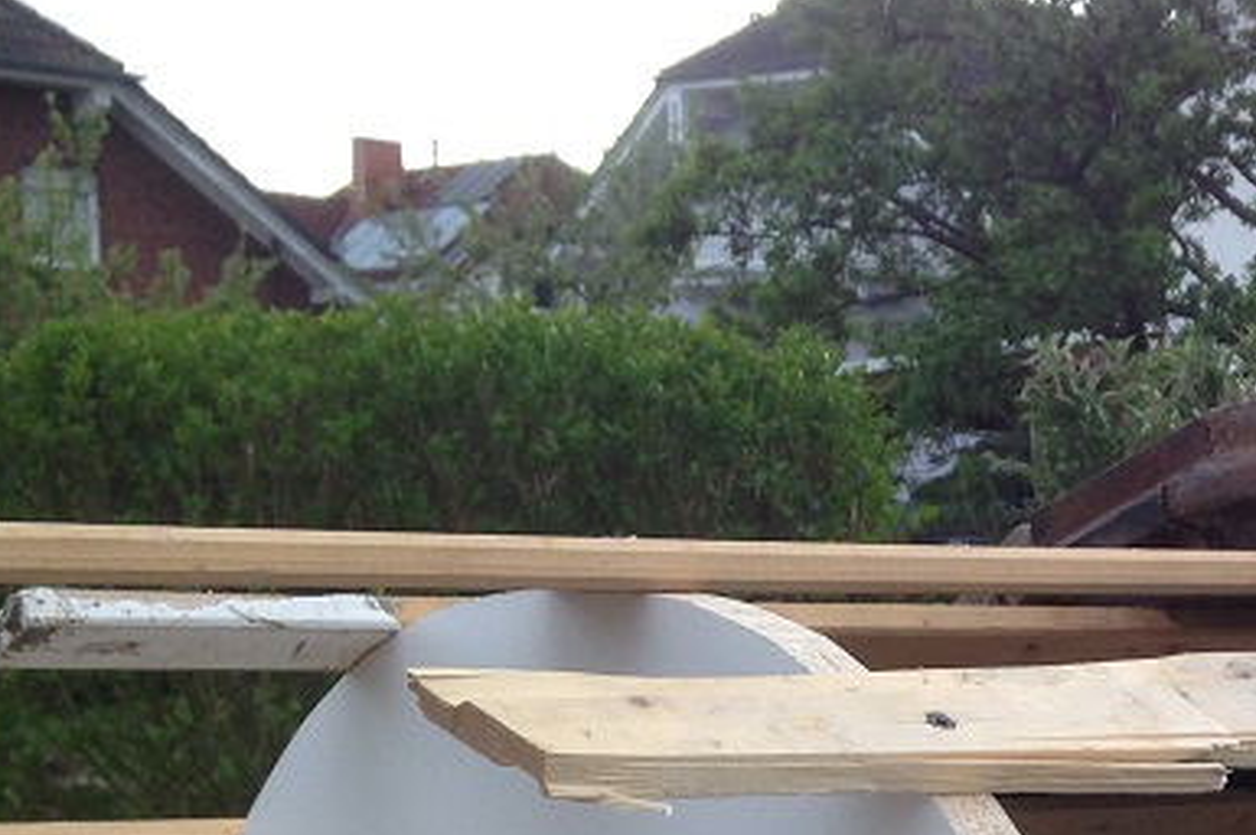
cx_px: 1152
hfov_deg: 21.8
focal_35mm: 91
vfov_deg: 14.3
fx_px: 3172
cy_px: 1153
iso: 50
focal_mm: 4.12
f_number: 2.4
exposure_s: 1/393
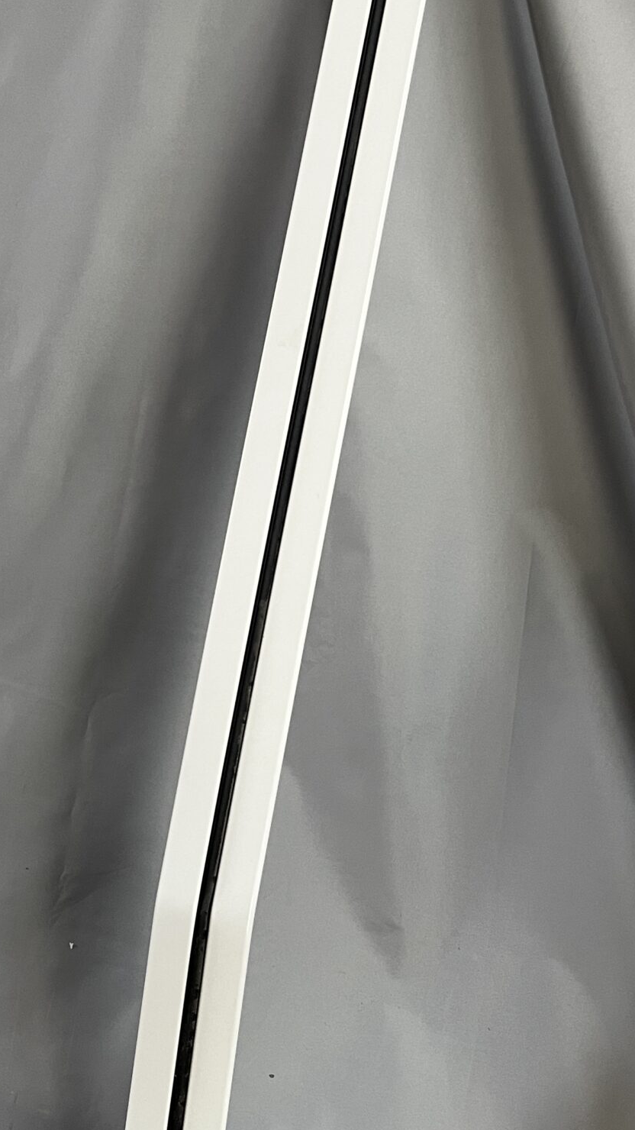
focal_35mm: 49
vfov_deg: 42.1
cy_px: 560
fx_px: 1467
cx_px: -23
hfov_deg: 23.3
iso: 80
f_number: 1.6
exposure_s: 1/50
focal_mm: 5.1
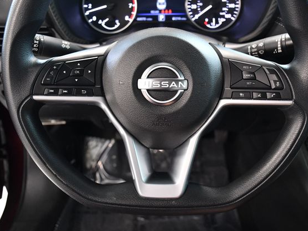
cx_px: 164
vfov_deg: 35.9
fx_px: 356
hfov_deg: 46.8
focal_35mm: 40
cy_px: 117
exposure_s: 1/80
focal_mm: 24
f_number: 4.5
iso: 2500
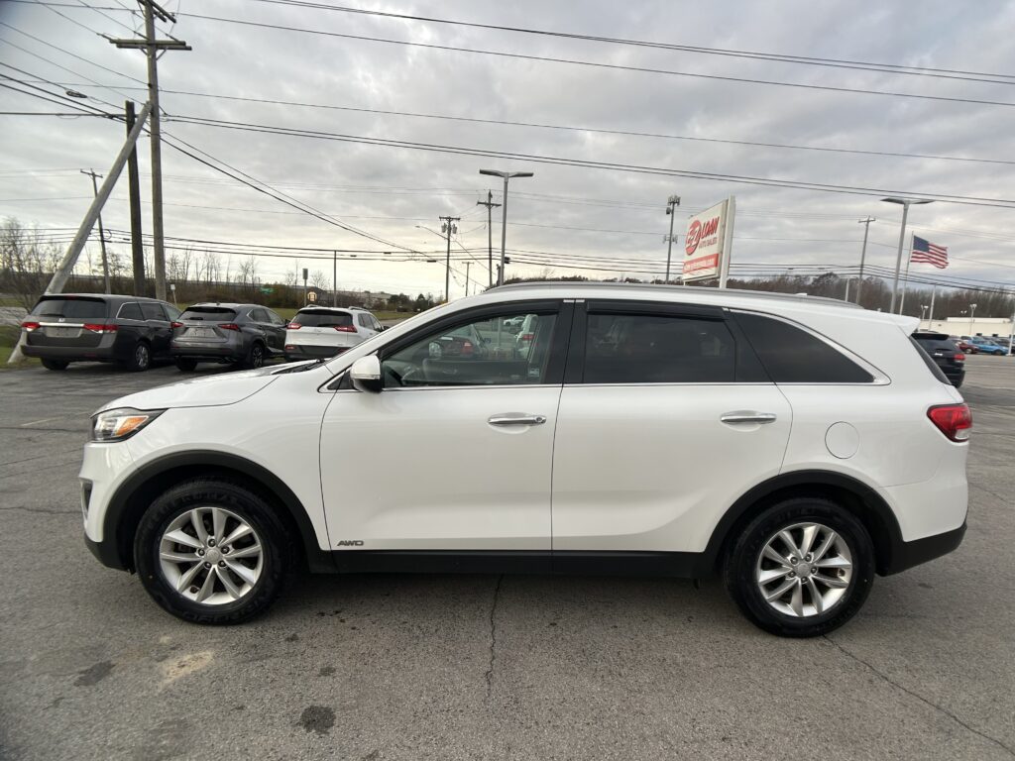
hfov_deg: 67.3
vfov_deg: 53.1
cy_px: 380
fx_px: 762
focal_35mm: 26
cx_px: 508
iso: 50
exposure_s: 1/1468
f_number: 1.5
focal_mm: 5.7
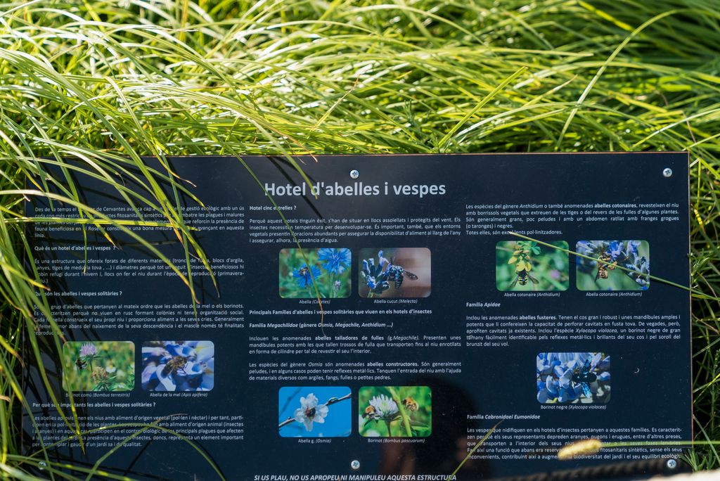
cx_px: 360
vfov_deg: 19.5
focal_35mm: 70
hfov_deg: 28.8
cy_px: 240
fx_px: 1401
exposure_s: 1/640
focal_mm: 70
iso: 100
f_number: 2.8
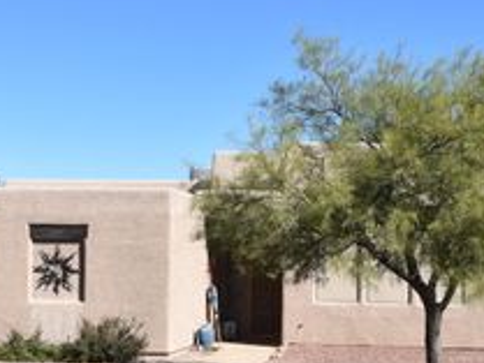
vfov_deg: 18.6
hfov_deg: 24.7
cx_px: 252
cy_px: 237
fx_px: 1107
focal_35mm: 79
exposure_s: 1/500
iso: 160
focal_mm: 23
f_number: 8
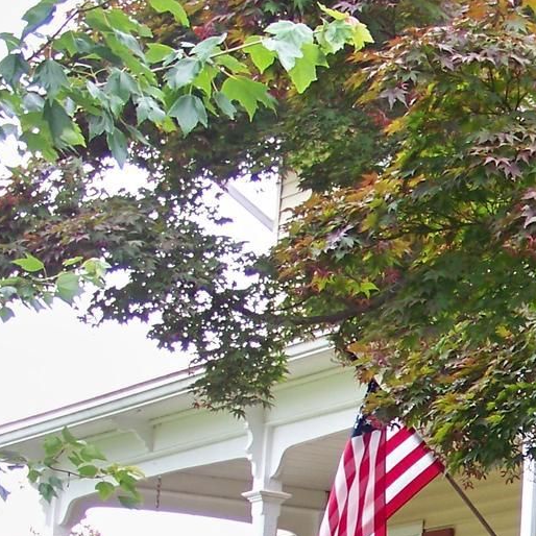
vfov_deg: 10.6
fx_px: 2838
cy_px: 600
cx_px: 645
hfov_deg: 10.6
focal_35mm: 162
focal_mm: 9.36
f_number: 3.2
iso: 64
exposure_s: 1/80
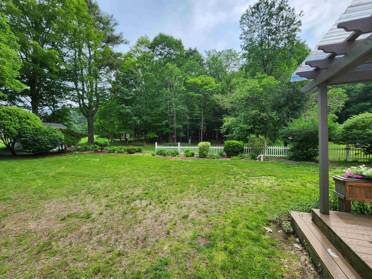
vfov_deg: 89.9
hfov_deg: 106.2
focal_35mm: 13
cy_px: 140
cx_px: 186
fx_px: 140
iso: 50
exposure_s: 1/1235
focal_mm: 2.2
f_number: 2.2
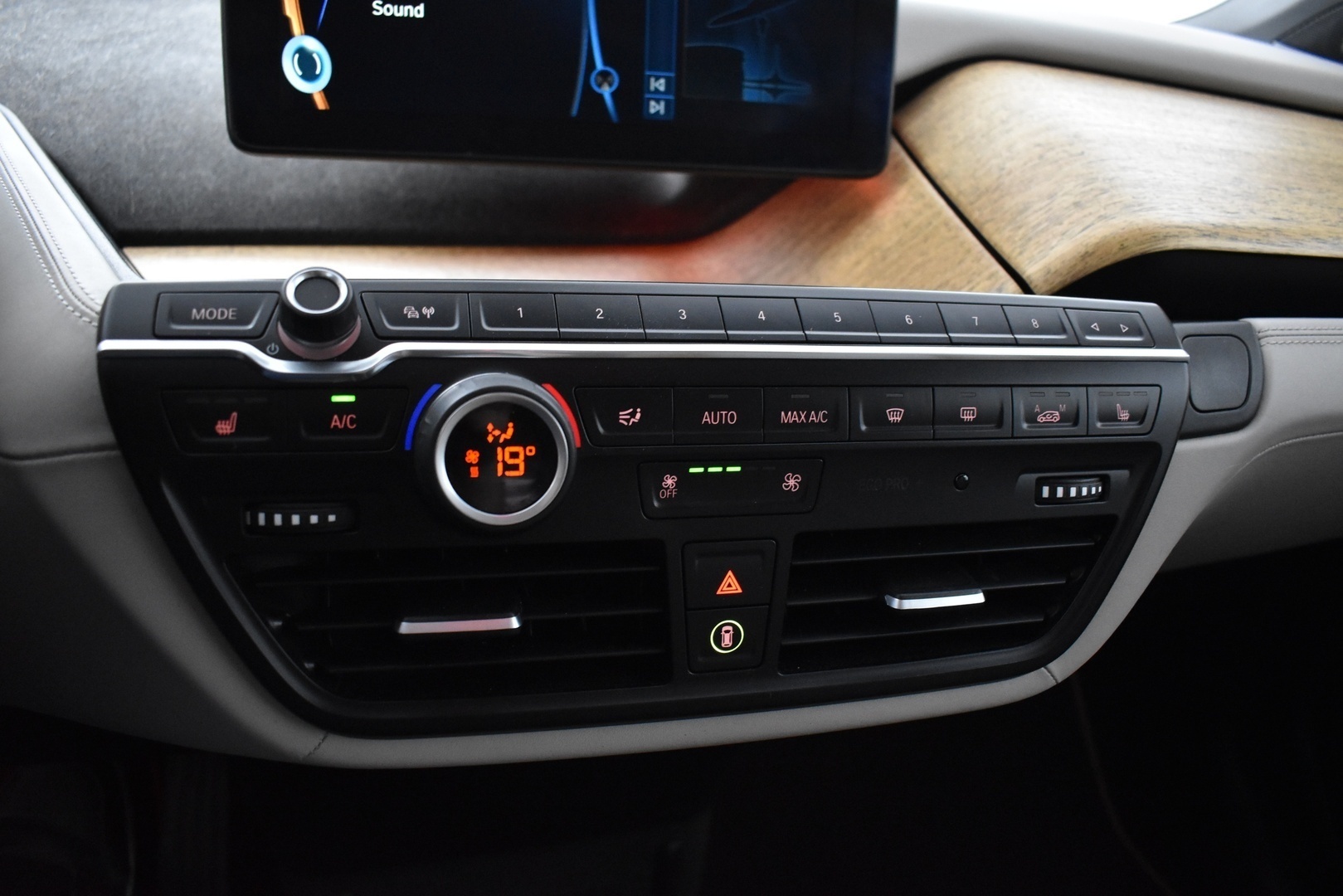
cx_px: 672
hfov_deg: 67.4
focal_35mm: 27
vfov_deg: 47.9
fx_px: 1007
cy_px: 448
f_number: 3.5
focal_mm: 18
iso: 3200
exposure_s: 1/25
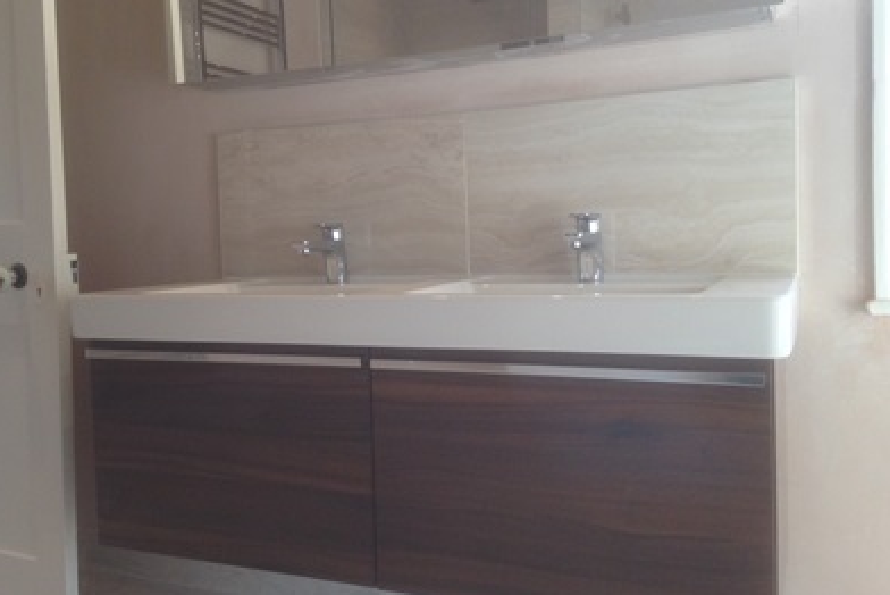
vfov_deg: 37.9
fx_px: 866
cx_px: 440
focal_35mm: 35
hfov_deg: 54.4
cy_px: 268
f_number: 2.4
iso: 80
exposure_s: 1/120
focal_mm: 4.12
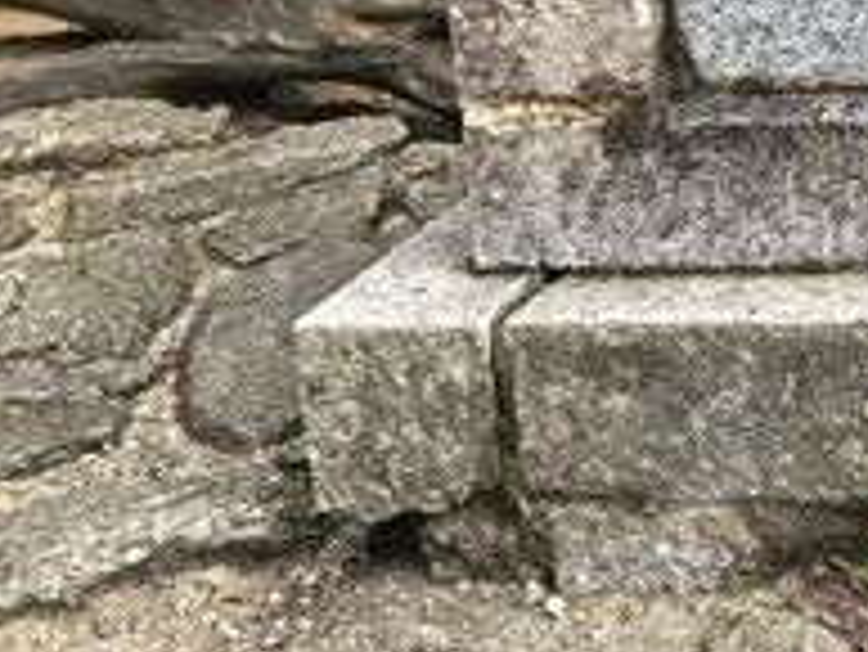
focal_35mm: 112
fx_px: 2810
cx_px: 1444
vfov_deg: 11.6
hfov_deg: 15.6
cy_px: -726
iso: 50
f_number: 2
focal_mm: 5.75
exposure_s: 1/100
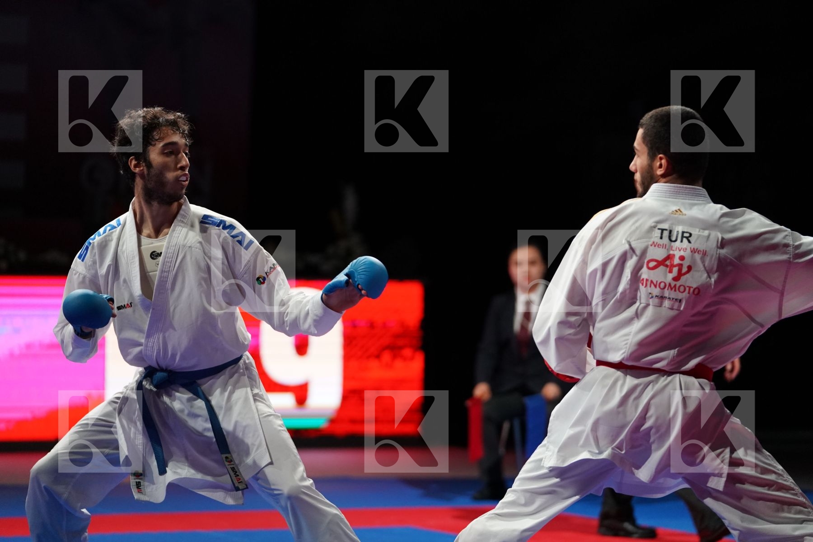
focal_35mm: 136
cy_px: 271
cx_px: 406
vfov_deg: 10.1
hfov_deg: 15.1
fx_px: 3071
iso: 3200
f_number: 2.8
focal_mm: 136
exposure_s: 1/1000
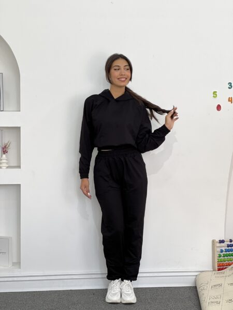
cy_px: 155
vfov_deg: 25.3
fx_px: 691
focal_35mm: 77
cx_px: 116
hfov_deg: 19.1
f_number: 2.8
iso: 40
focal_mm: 9
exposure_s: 1/100
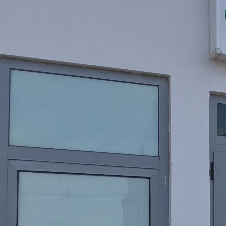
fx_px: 827
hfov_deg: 13.5
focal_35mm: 112
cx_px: 442
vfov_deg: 15.3
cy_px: 229
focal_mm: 4.15
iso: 25
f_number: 2.2
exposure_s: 1/769
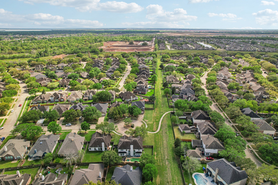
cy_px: 92
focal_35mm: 22
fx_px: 170
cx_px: 139
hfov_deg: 78.6
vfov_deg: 57.2
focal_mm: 8.4
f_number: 2.8
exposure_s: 1/120
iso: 100
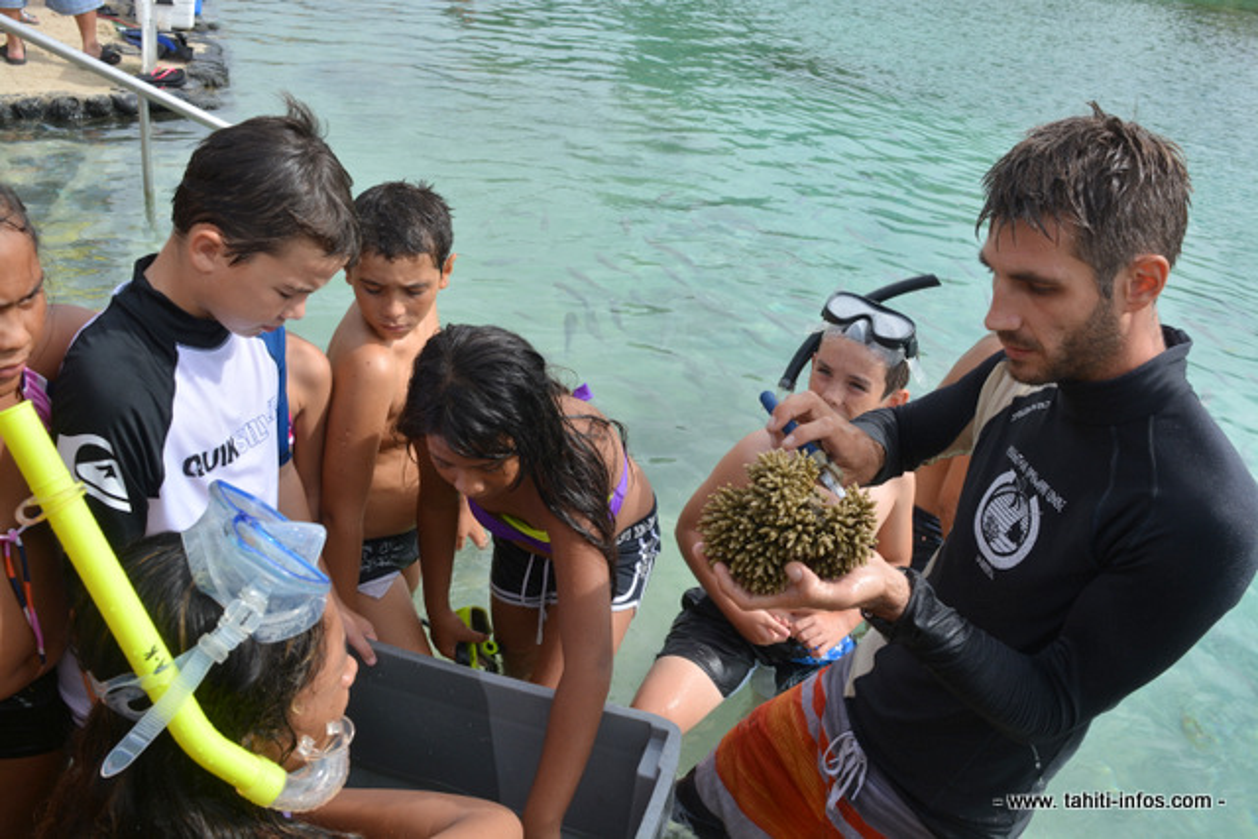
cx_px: 629
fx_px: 1153
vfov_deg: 40.0
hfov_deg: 57.2
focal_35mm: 33
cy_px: 420
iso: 110
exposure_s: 1/250
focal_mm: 22
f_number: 8
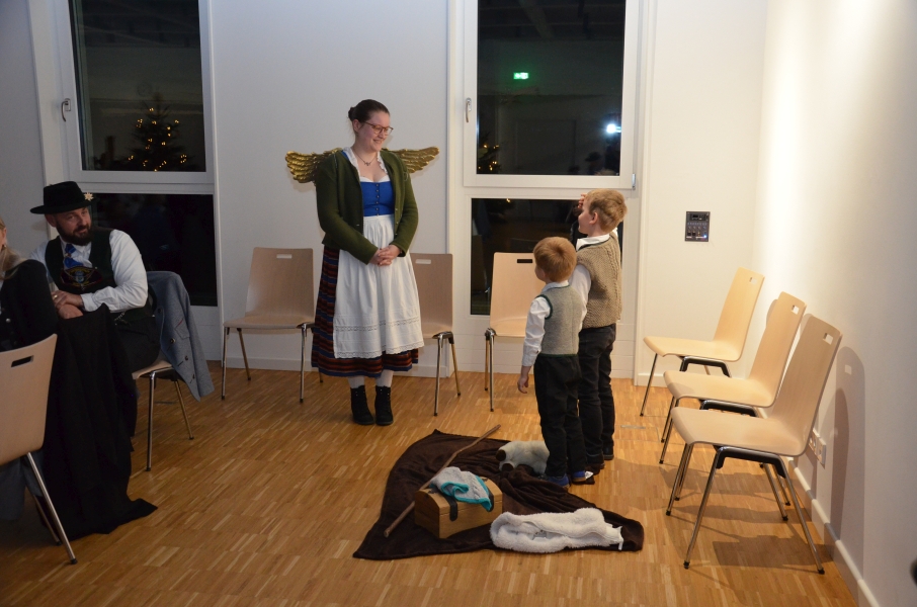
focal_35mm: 36
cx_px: 458
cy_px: 304
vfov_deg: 36.7
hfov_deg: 53.2
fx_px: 915
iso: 2000
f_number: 4
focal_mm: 24
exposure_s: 1/60
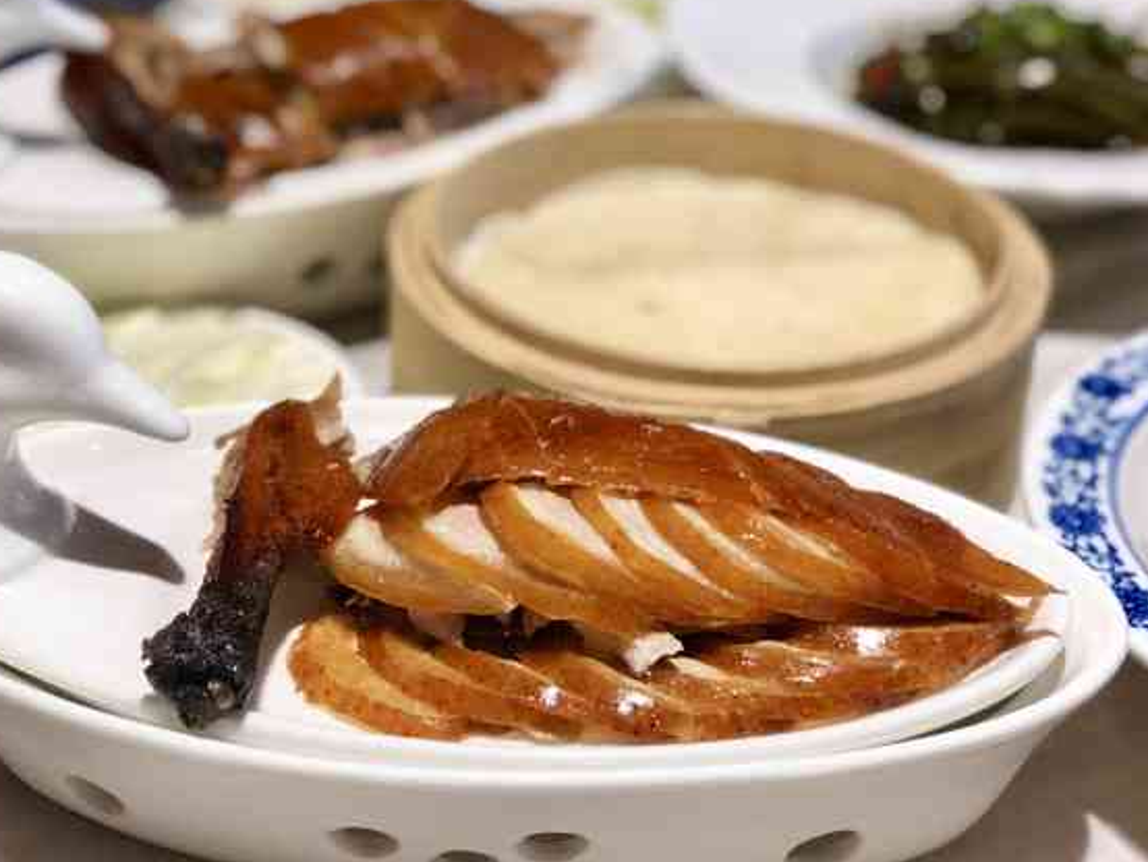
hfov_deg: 26.9
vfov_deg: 20.4
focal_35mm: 72
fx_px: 2389
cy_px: 380
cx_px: 431
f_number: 2.8
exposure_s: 1/33
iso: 100
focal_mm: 6.6
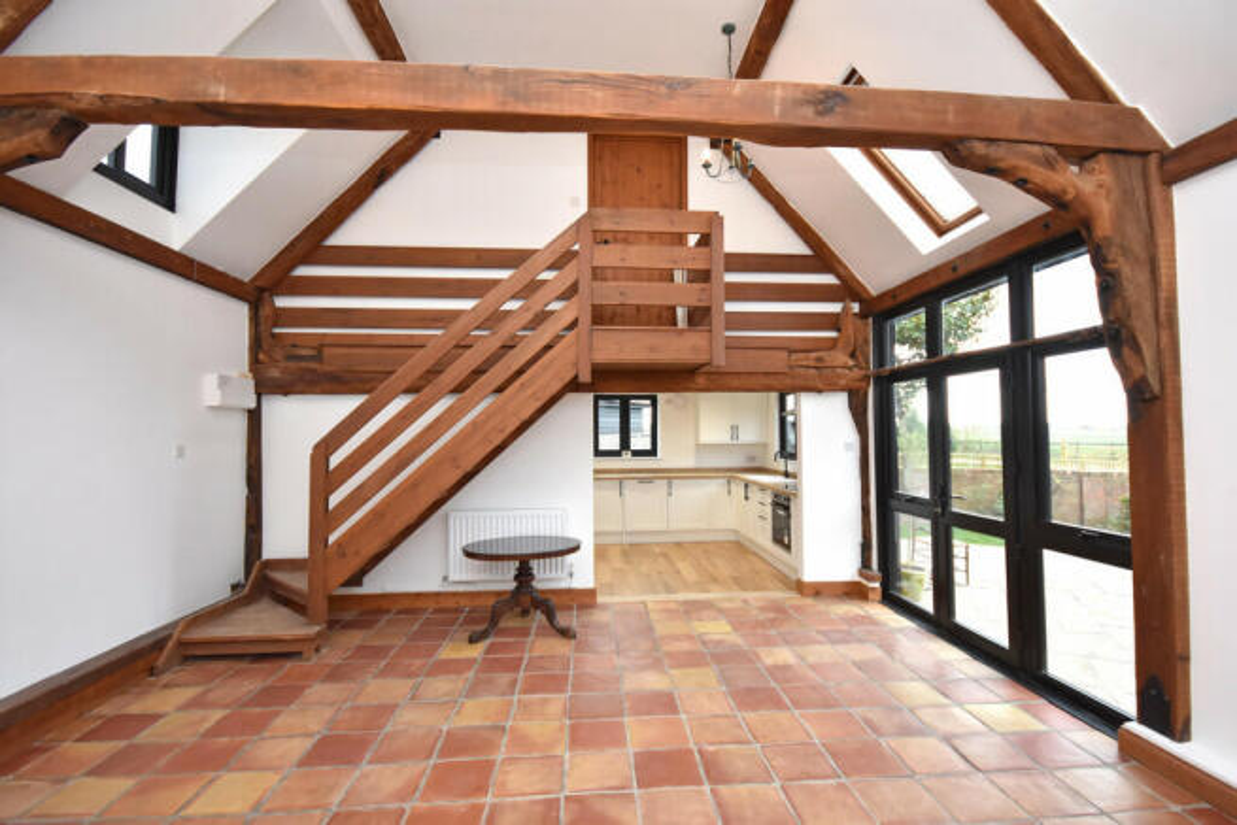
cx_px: 618
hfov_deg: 96.7
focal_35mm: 16
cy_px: 412
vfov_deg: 73.8
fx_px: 550
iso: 800
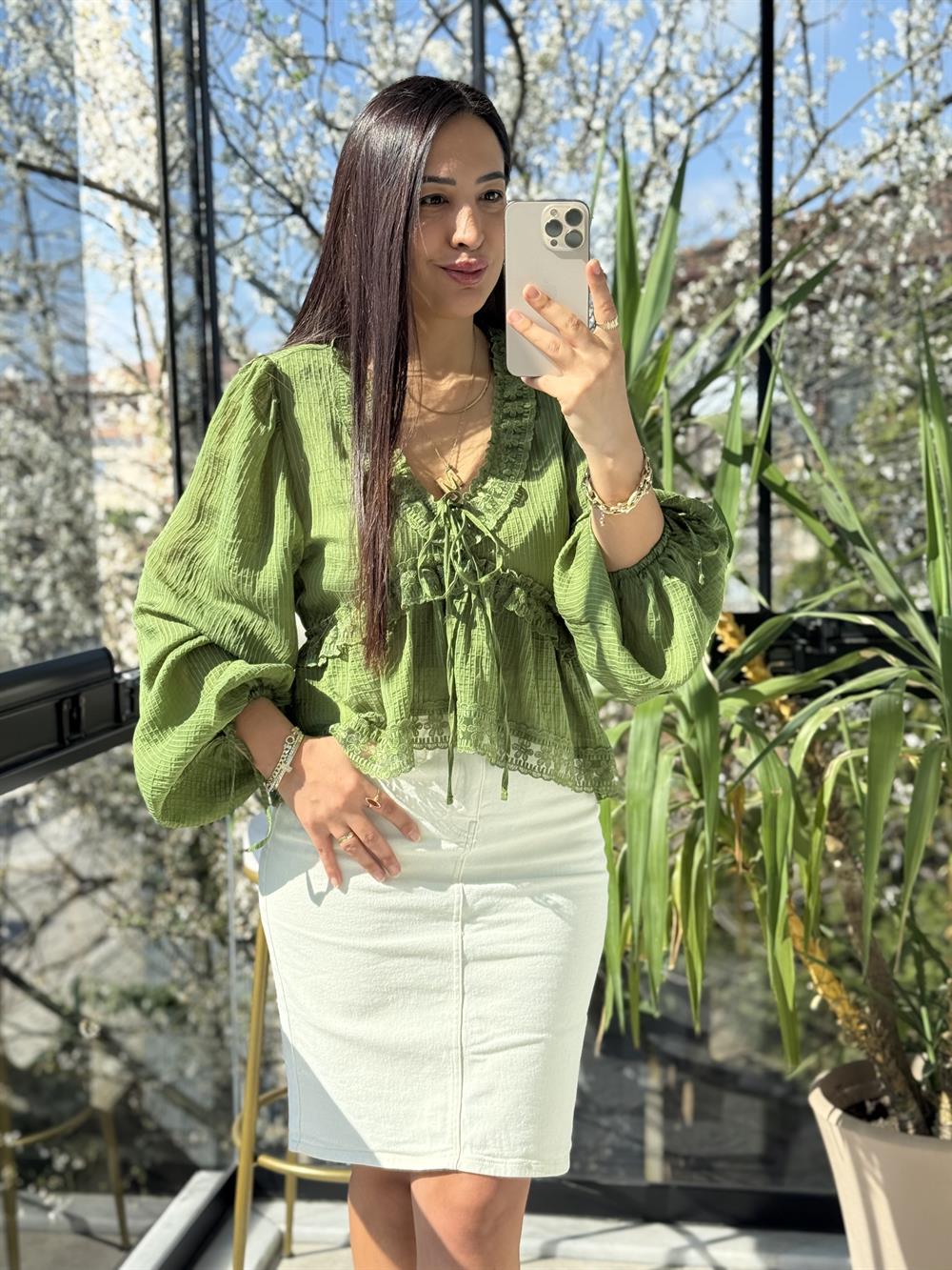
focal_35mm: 48
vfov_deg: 39.7
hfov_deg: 30.3
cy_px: 635
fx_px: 1760
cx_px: 476
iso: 100
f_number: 1.78
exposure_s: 1/1429
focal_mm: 6.76
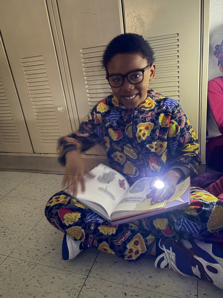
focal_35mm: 26
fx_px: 223
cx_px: 112
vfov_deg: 67.3
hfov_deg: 53.1
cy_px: 149
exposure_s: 1/15
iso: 1250
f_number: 1.6
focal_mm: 5.96
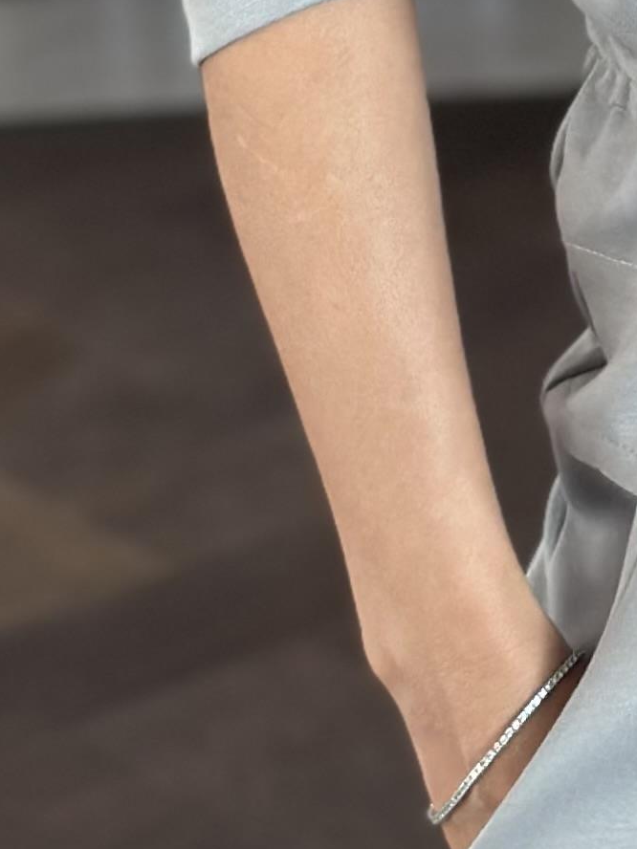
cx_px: 985
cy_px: -784
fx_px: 5349
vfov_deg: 8.6
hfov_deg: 6.7
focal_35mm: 218
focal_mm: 6.86
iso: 125
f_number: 1.78
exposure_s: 1/120
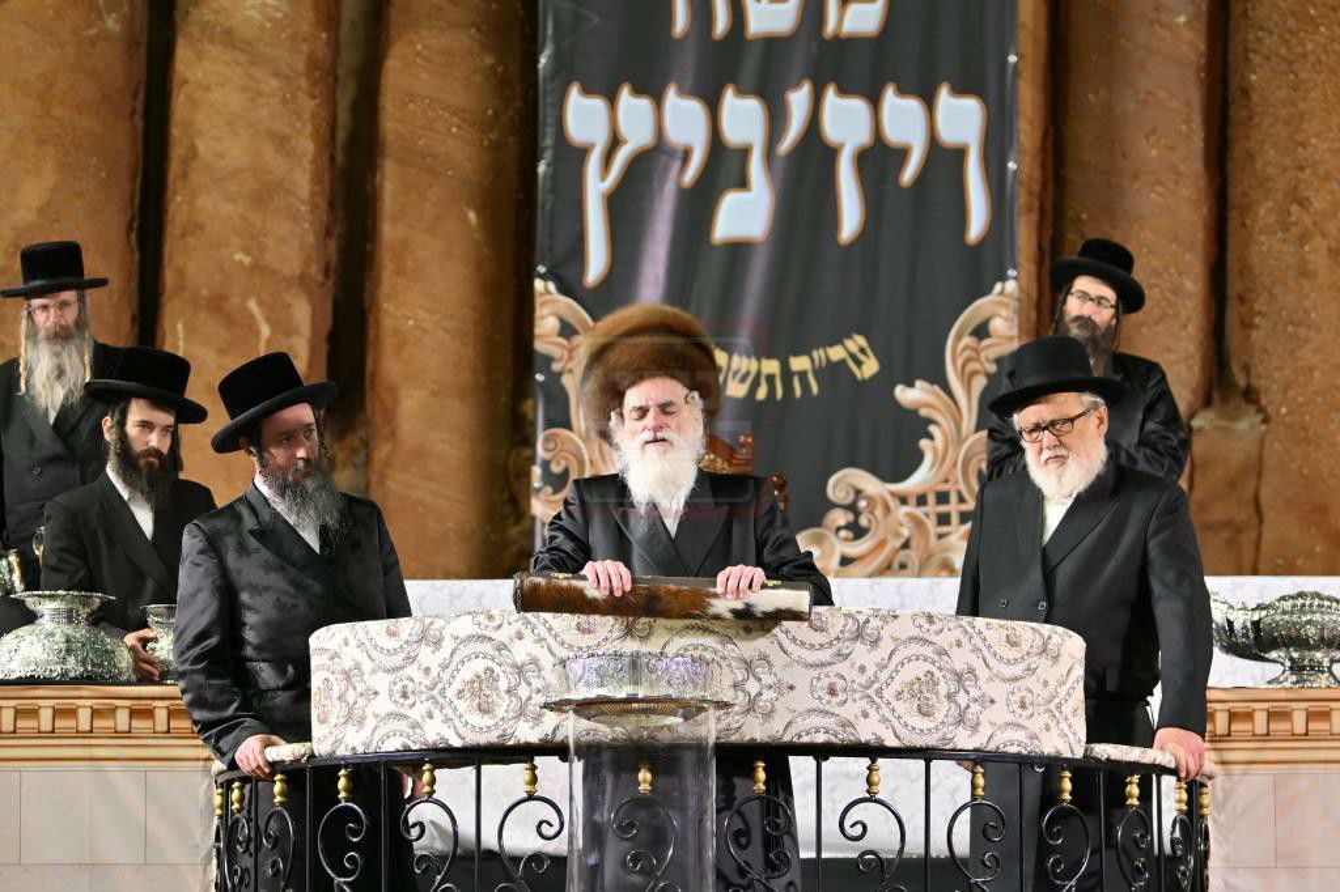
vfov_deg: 11.1
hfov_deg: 16.7
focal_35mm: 123
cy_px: 446
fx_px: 4577
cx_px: 670
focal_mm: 82
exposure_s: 1/250
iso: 500
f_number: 2.8
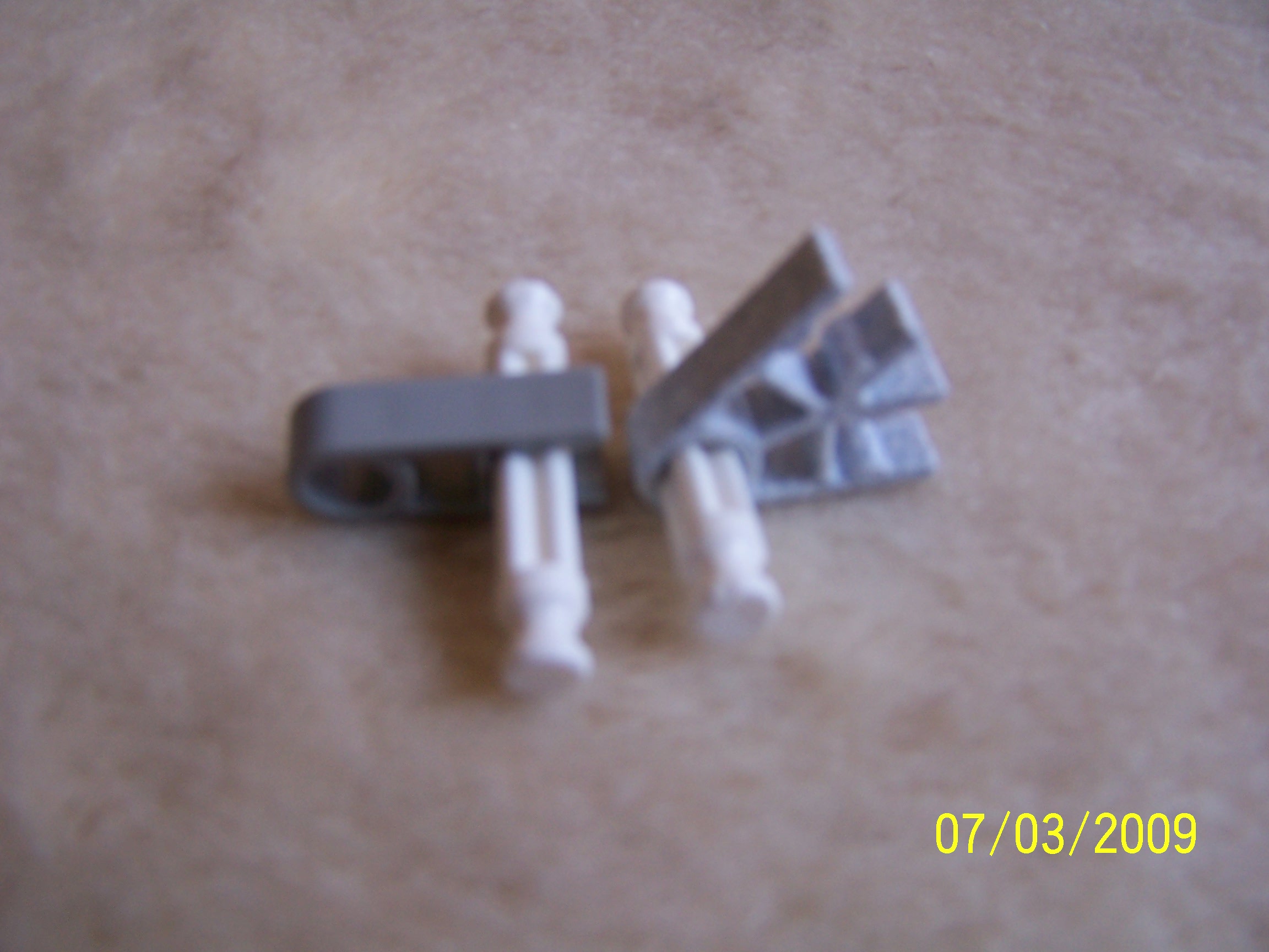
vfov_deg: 37.7
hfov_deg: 49.0
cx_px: 634
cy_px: 476
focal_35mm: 38
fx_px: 1393
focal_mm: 6.3
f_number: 2.8
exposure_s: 1/30
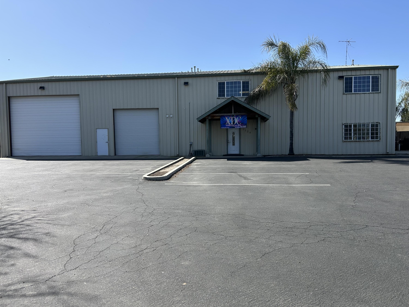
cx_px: 204
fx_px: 307
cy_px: 154
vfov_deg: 53.1
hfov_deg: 67.3
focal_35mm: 26
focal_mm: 5.7
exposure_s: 1/3704
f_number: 1.5
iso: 50
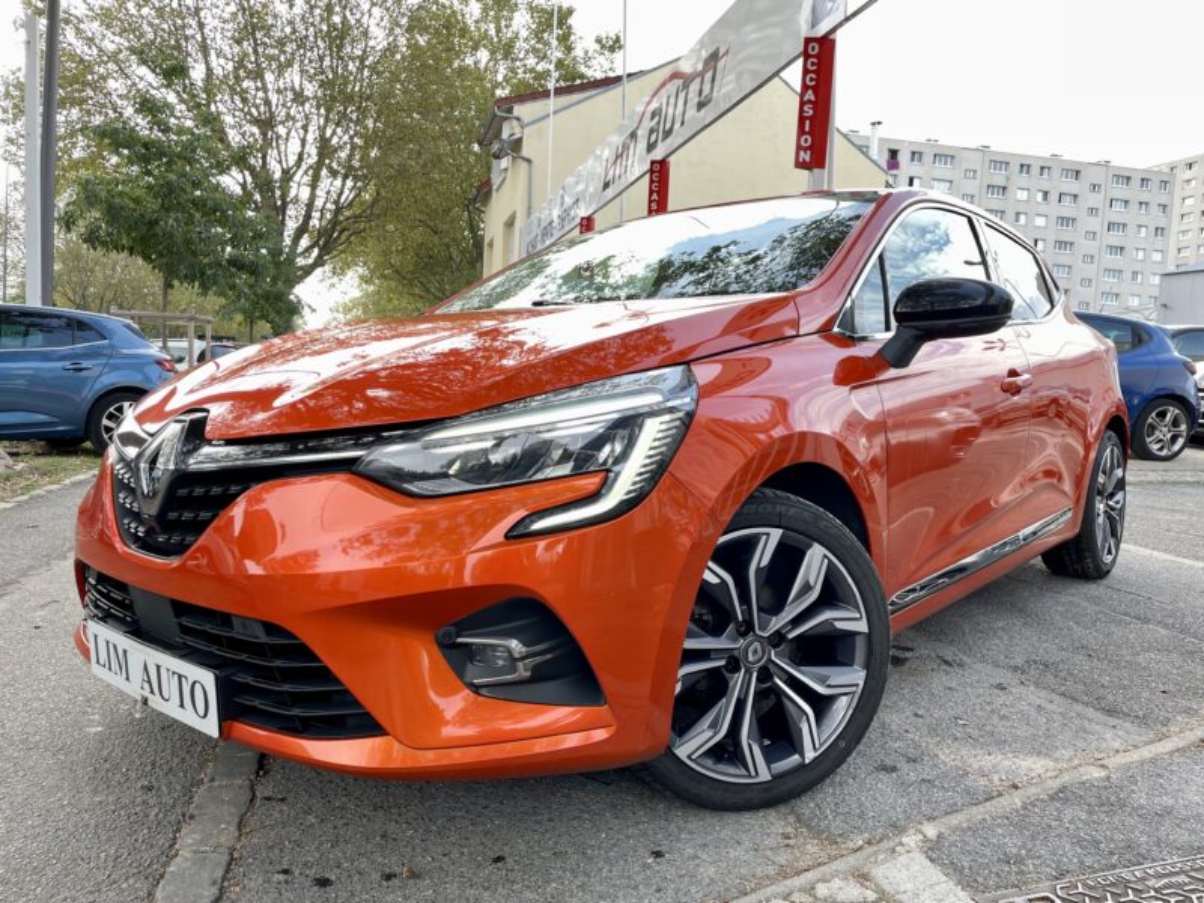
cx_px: 602
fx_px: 904
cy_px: 452
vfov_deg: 53.1
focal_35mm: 26
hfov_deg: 67.3
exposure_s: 1/125
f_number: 1.6
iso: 32
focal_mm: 4.2
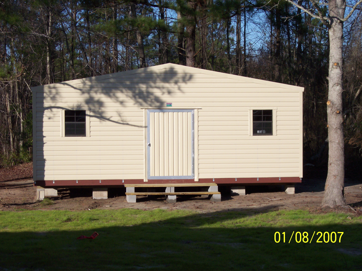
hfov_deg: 22.0
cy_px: 136
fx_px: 930
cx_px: 181
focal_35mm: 89
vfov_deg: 16.6
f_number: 6.7
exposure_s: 1/350
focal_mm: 18.7
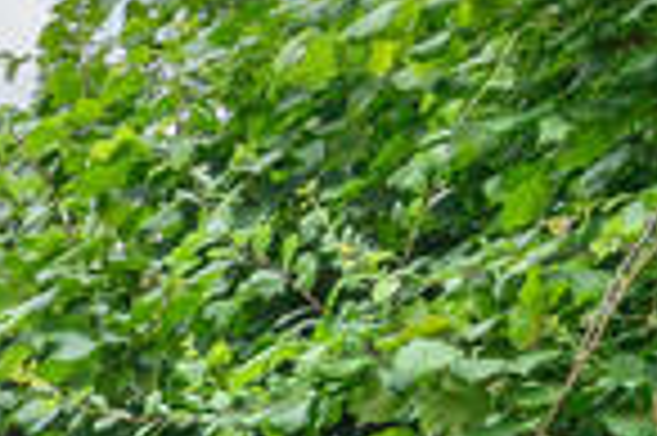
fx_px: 2042
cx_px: -1098
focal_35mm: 112
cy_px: 1018
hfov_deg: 12.4
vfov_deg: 10.6
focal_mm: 16
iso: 500
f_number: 8
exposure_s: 1/500
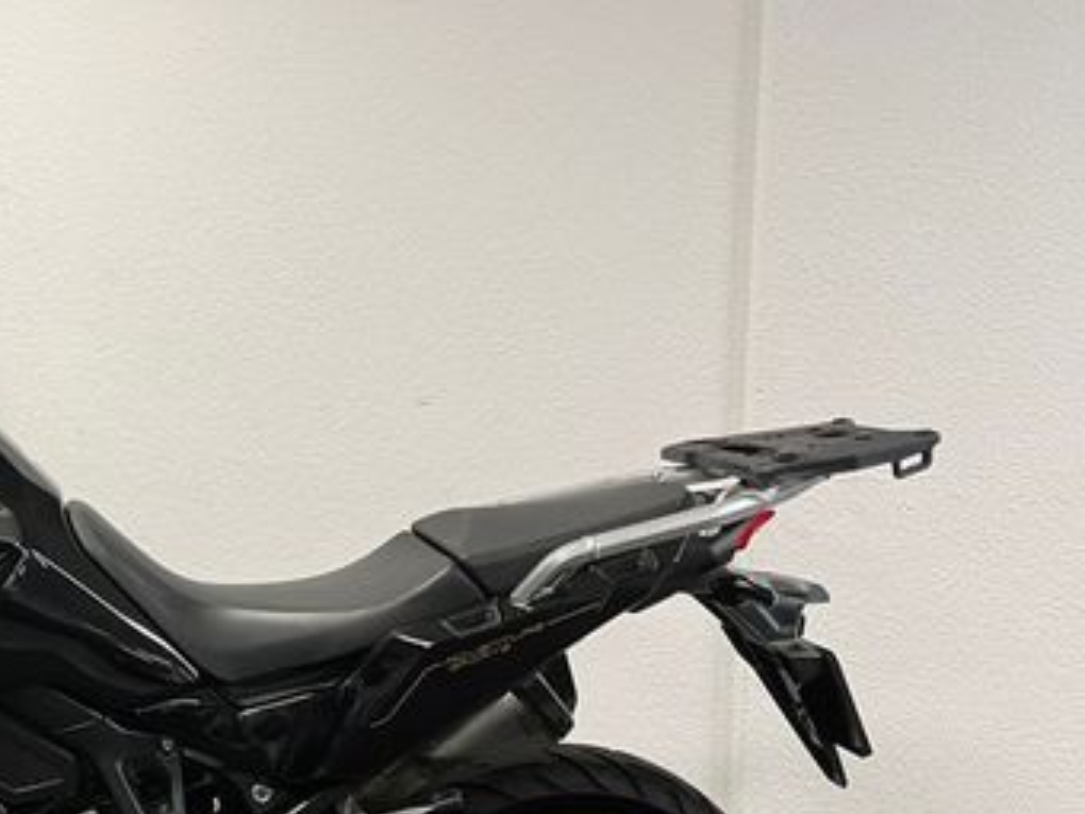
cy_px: 638
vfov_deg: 29.1
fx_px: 1536
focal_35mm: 49
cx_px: 115
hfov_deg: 36.6
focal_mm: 5.1
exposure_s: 1/50
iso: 64
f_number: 1.6
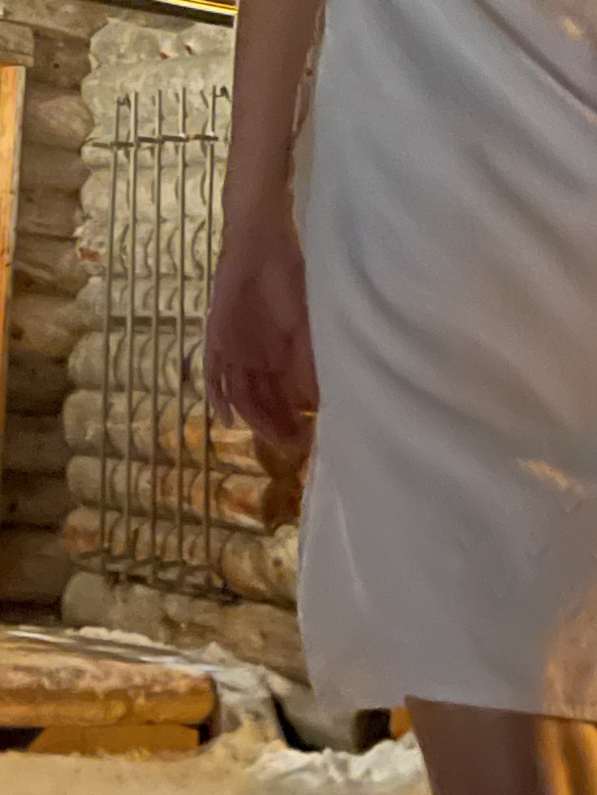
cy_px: -788
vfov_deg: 15.0
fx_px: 2460
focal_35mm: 107
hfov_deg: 13.6
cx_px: 2
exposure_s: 1/4
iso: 1600
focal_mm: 4.2
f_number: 1.6
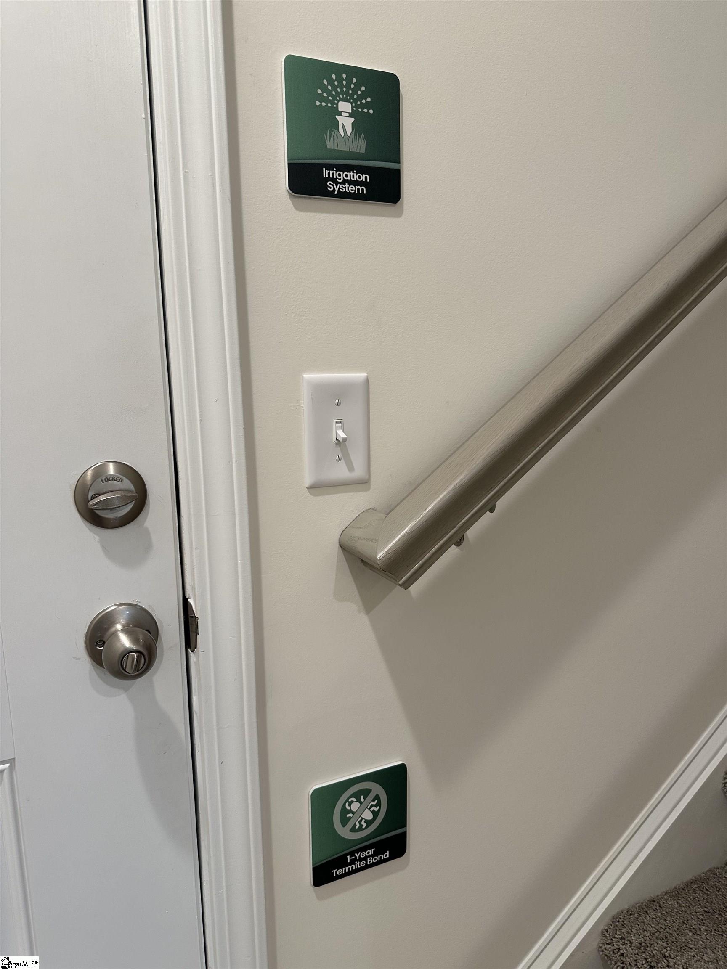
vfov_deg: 71.6
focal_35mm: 24
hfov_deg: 56.8
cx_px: 364
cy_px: 484
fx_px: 672
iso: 125
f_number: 1.78
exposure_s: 1/60
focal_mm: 6.86
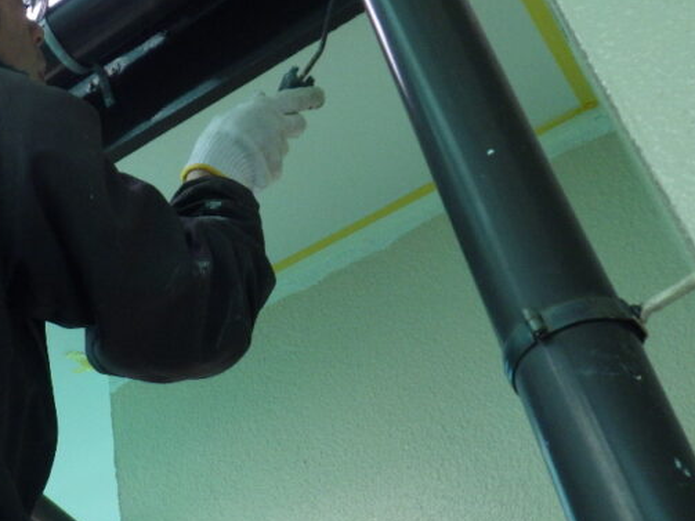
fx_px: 1144
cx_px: 155
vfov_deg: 25.6
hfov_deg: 33.0
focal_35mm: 57
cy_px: 229
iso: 250
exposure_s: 1/125
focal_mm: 5
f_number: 3.5
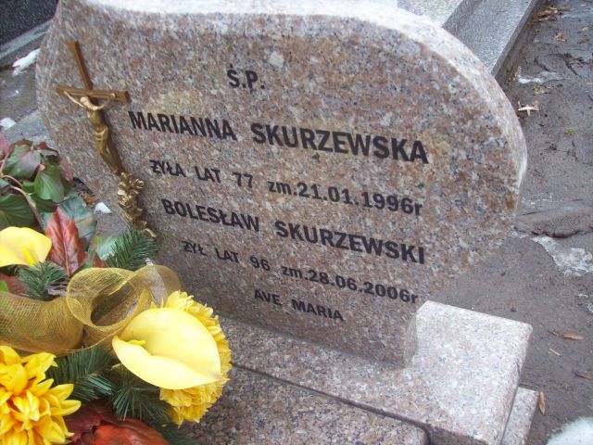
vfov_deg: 39.7
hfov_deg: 51.4
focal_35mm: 36
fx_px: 617
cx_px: 296
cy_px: 222
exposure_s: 1/86.3
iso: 80
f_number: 2.7
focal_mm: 6
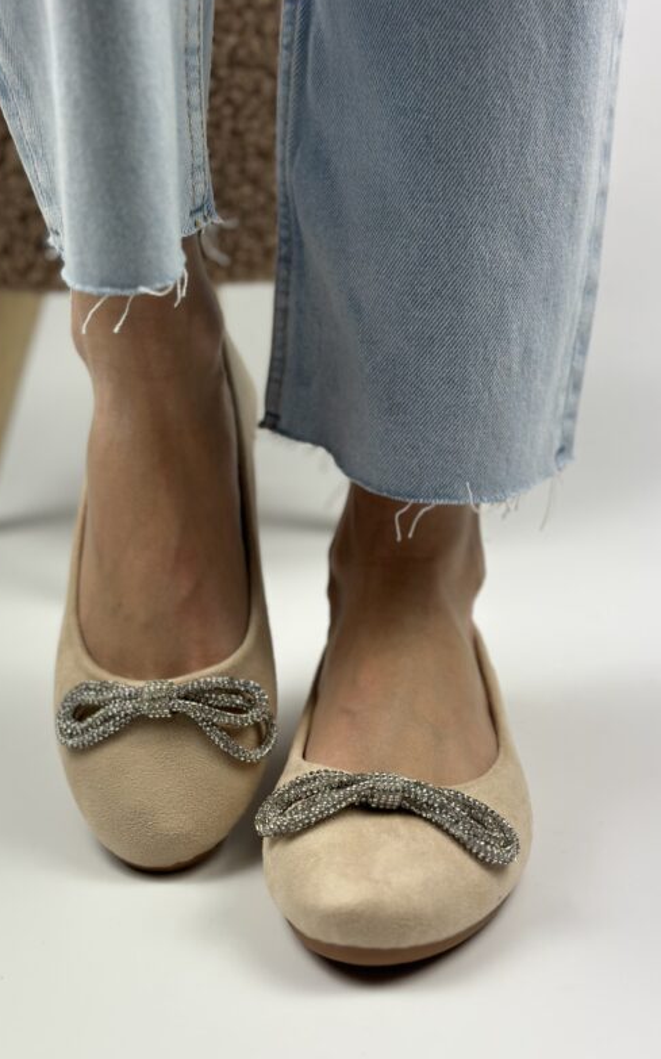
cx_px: 277
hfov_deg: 24.8
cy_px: 529
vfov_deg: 38.9
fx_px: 1500
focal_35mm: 52
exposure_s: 1/1272
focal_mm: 6.86
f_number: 1.78
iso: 80
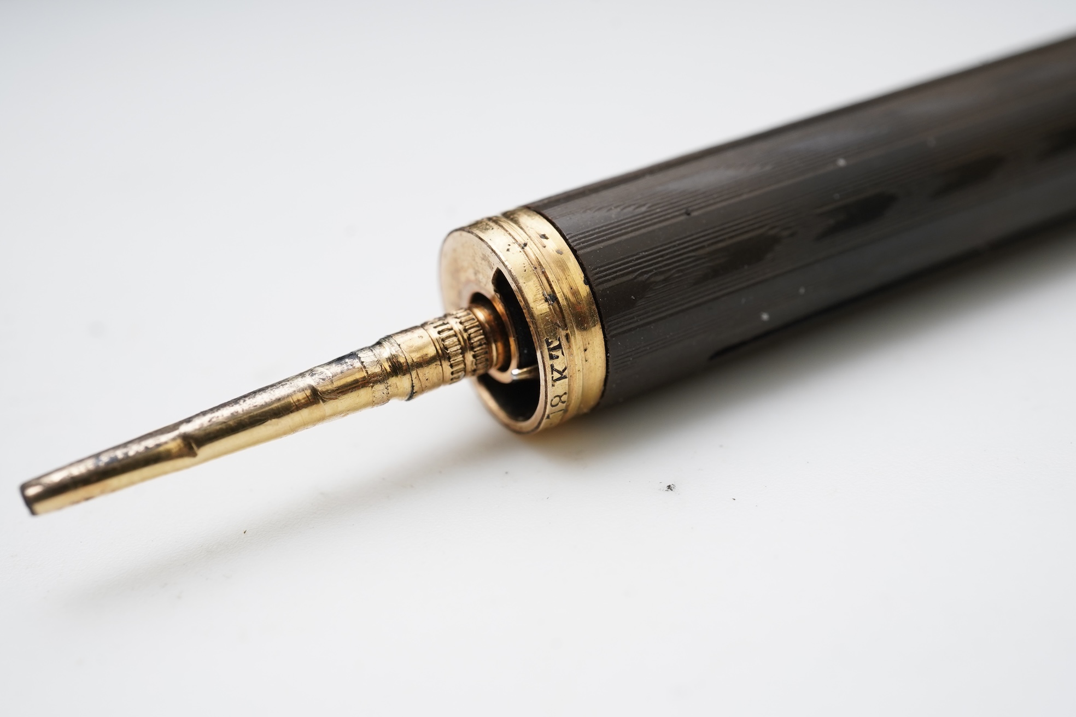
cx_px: 538
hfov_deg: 43.6
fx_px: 1345
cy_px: 358
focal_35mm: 45
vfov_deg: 29.9
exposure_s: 1/125
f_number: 18
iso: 400
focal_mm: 30
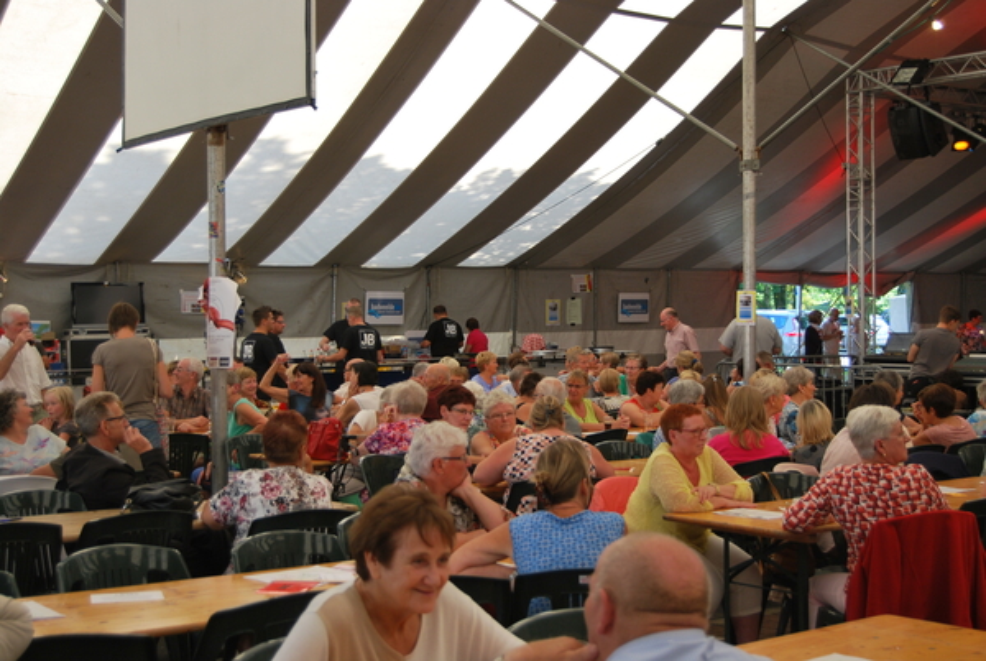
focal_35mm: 52
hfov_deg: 37.8
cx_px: 493
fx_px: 1440
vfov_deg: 25.8
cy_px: 330
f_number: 4.8
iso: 200
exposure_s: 1/80
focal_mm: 35
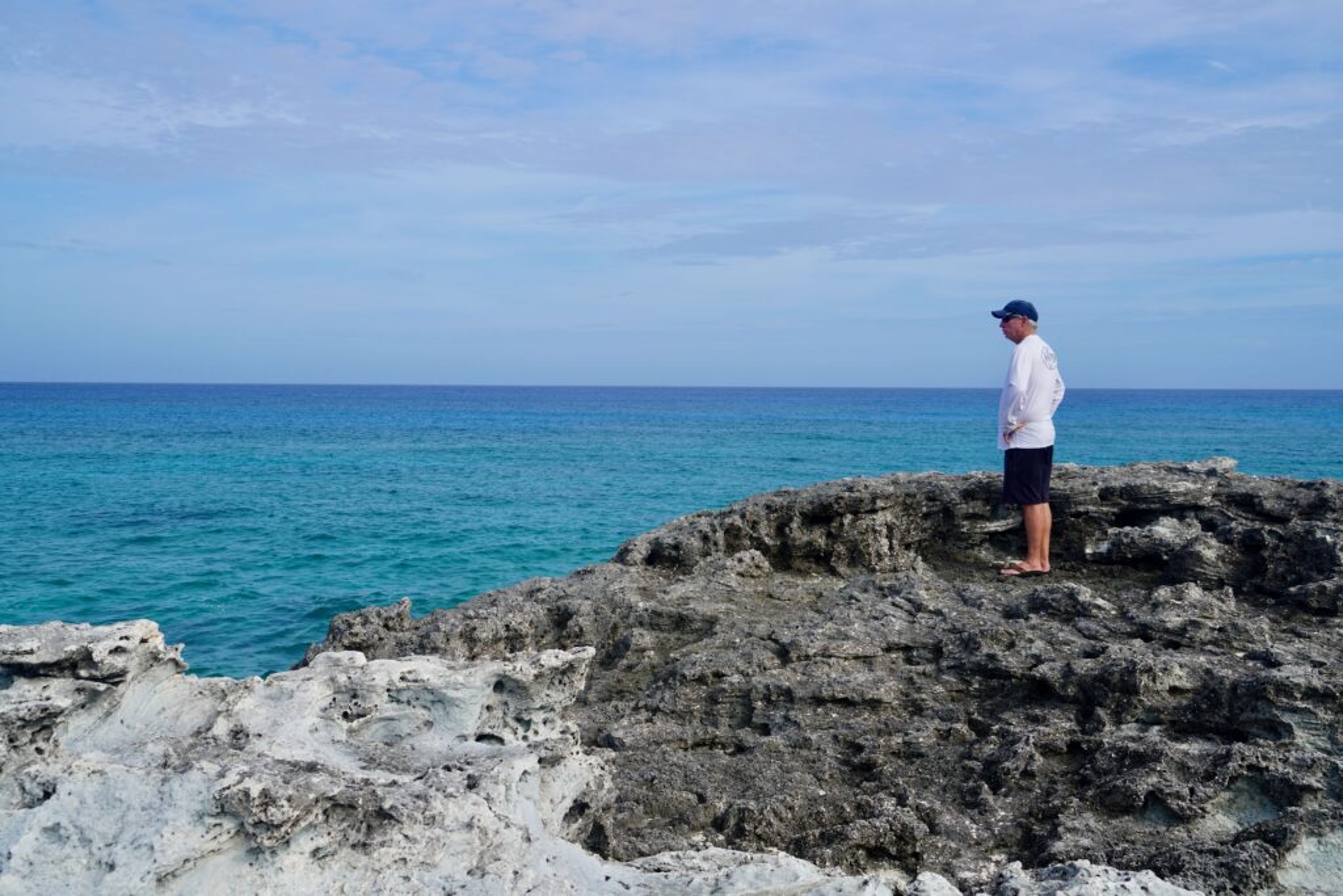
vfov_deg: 36.0
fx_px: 1380
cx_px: 672
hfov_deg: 51.9
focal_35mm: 37
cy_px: 448
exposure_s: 1/160
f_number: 10
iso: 100
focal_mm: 37
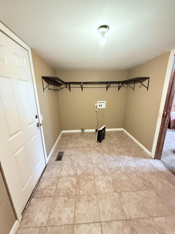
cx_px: 88
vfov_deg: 102.1
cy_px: 117
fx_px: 94
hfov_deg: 85.7
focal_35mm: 14
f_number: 2.2
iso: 1000
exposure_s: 1/40
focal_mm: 2.22
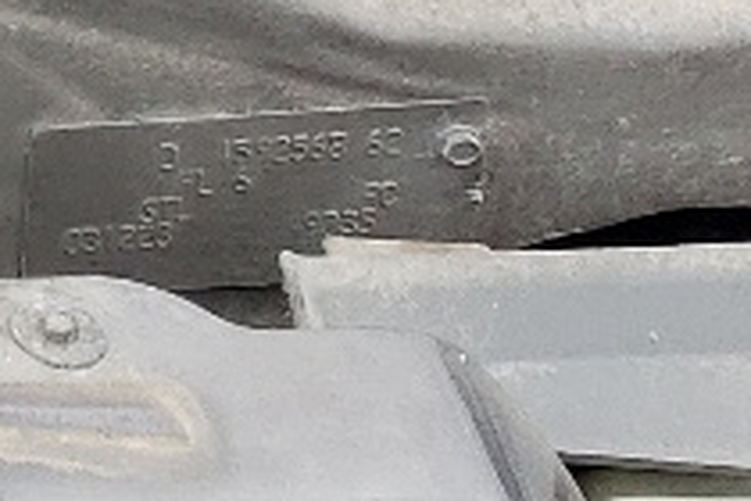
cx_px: -1731
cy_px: -404
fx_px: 4297
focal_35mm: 206
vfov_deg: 6.5
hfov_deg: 8.1
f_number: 1.5
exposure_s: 1/385
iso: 50
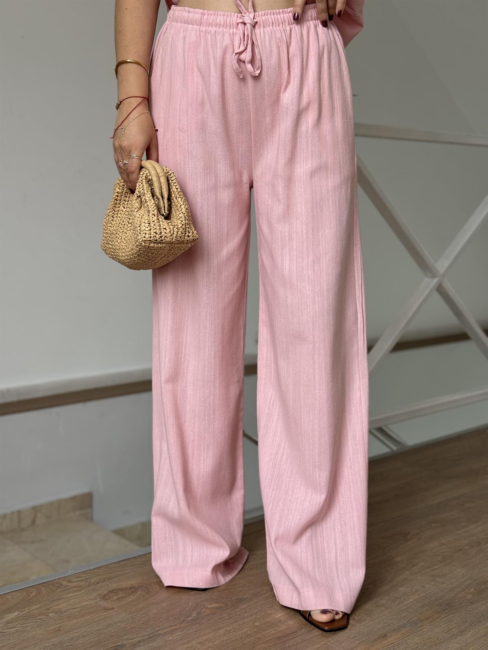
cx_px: 244
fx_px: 902
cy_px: 325
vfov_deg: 39.7
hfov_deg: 30.3
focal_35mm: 48
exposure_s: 1/100
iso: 80
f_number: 1.78
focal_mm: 6.76
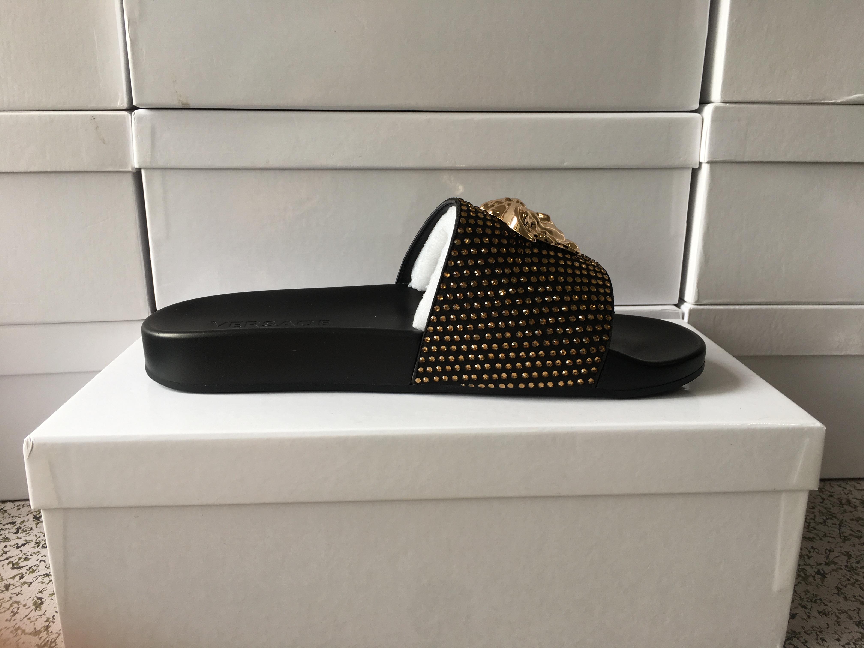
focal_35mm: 29
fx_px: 724
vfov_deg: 48.2
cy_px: 324
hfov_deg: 61.7
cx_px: 432
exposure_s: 1/50
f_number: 2.2
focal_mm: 4.15
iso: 25
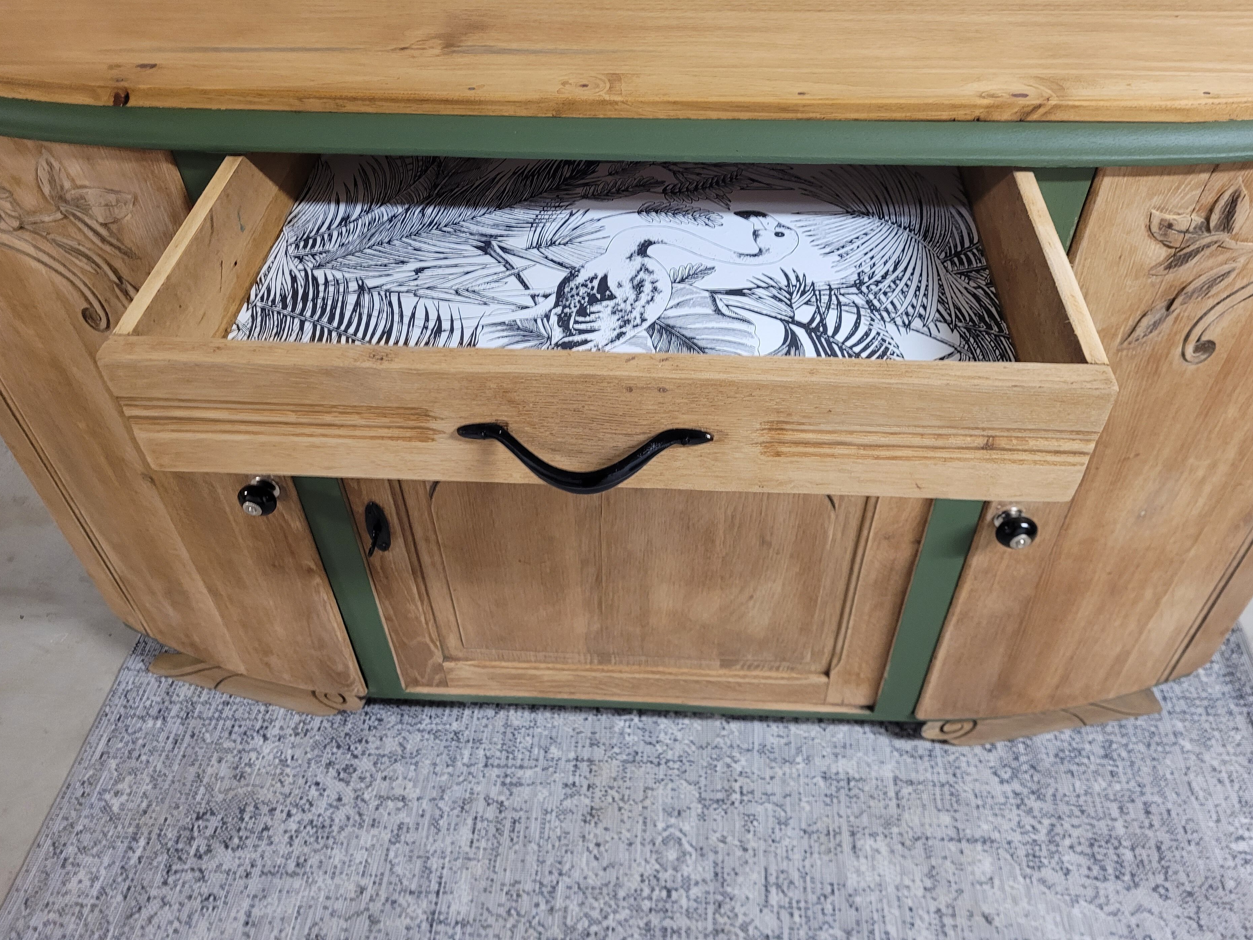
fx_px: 1014
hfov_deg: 63.4
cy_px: 461
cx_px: 634
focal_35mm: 28
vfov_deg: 49.7
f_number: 1.8
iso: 400
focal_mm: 5.4
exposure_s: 1/50
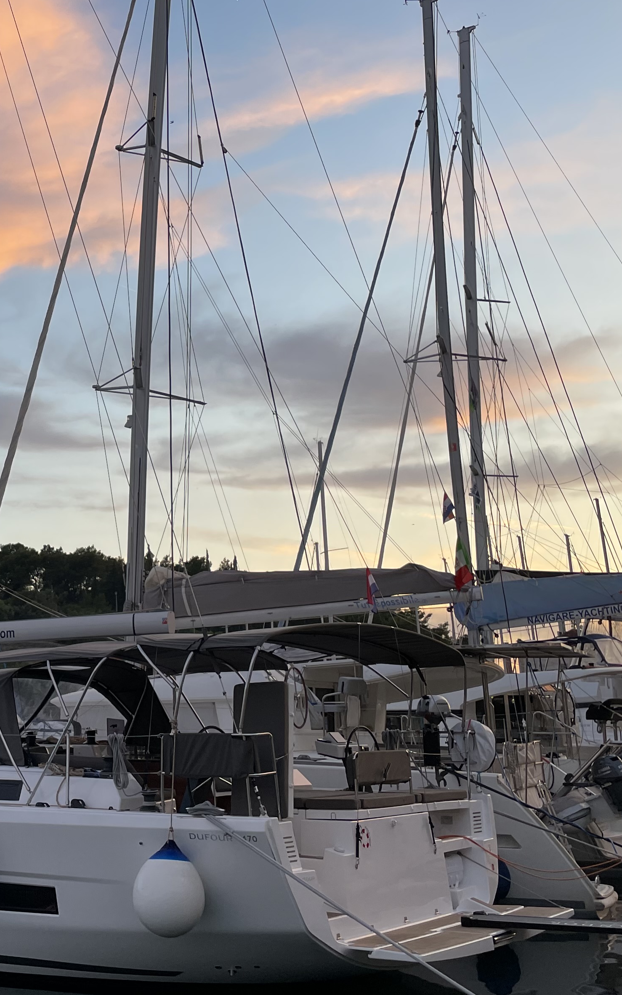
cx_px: 56
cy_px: 382
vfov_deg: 42.4
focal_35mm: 47
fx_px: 1274
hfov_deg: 26.5
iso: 50
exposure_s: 1/121
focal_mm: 4.2
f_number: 1.6
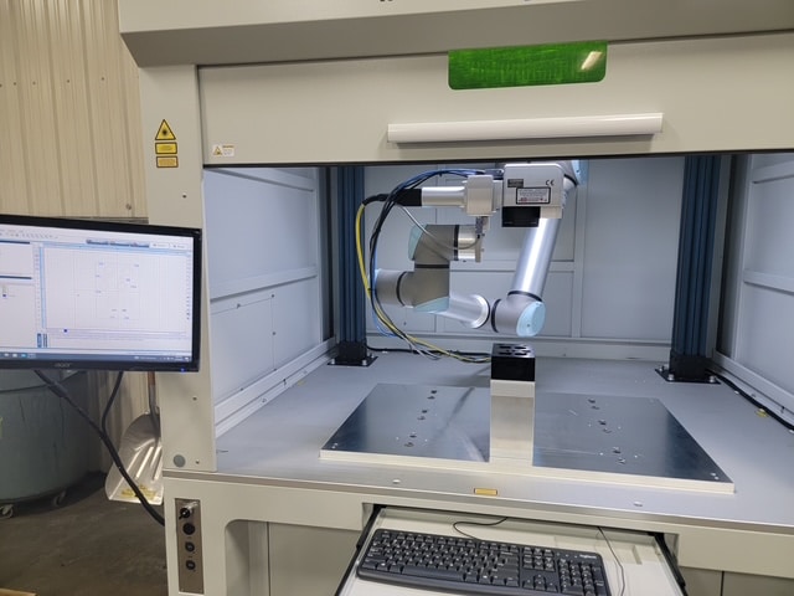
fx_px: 550
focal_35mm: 24
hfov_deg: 71.6
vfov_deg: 56.8
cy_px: 298
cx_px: 397
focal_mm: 6.7
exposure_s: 1/120
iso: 200
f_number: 1.8
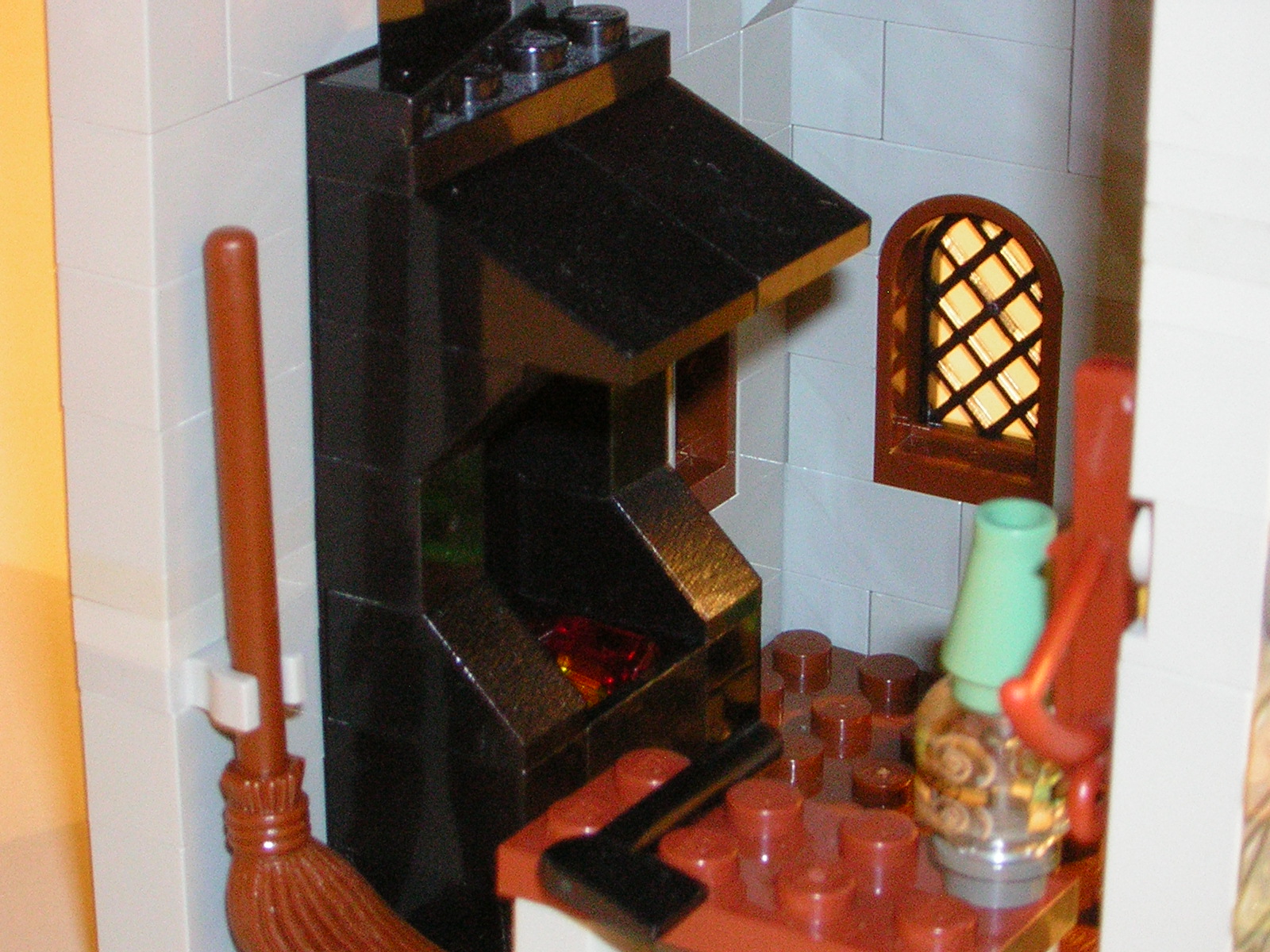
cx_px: 635
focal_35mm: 108
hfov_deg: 18.2
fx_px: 3962
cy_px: 476
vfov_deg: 13.7
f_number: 9.4
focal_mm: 14.1
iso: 200
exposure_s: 1.5
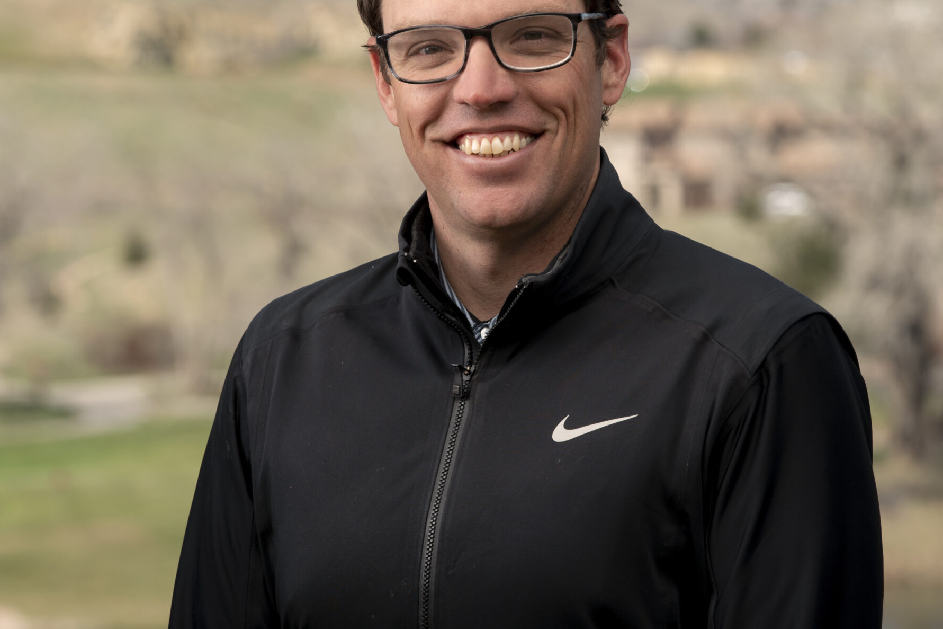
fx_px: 6967
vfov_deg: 5.2
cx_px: 484
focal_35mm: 266
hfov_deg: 7.7
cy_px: 206
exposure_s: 1/200
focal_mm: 185
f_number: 10
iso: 200
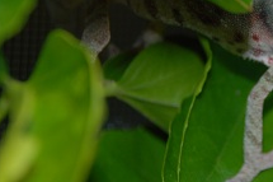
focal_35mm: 356
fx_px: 2699
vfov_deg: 3.9
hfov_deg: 5.8
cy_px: 22
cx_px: 297
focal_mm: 105
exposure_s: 1/60
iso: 200
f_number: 5.6
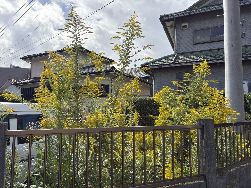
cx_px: 126
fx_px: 189
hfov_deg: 67.3
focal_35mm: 26
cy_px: 94
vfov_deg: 53.1
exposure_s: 1/2865
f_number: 1.6
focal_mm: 5.96
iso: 50
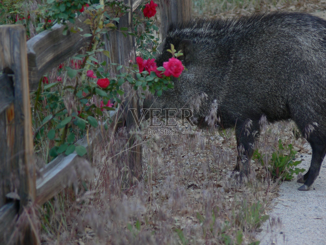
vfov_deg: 3.5
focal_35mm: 420
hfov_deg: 4.7
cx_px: 163
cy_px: 122
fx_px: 3955
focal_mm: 88.8
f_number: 3.7
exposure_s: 1/50
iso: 80
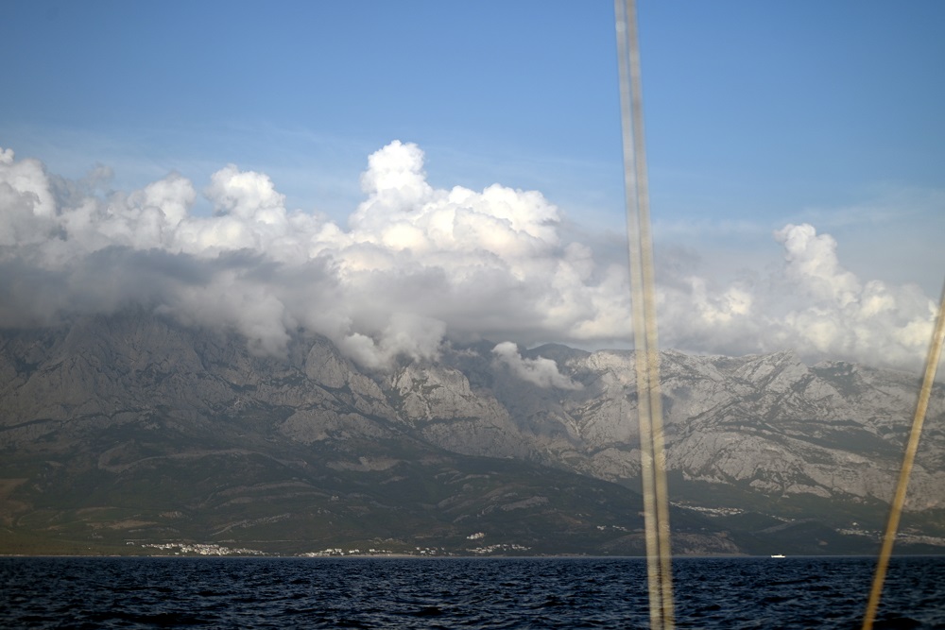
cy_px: 315
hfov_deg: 28.8
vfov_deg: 19.5
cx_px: 472
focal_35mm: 70
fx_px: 1838
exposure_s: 1/1000
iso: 100
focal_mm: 70
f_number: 4.5
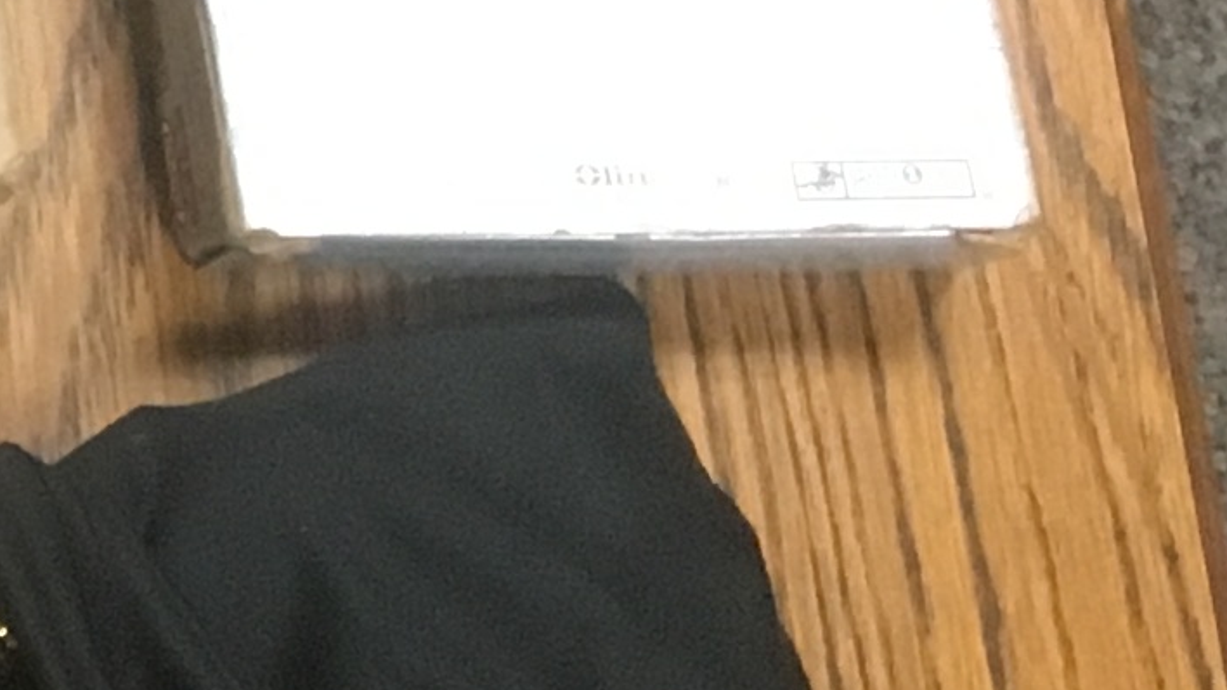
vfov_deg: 6.3
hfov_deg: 10.0
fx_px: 5855
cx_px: -2007
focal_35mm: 180
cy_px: -1160
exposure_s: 1/30
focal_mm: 4.15
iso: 160
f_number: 2.2
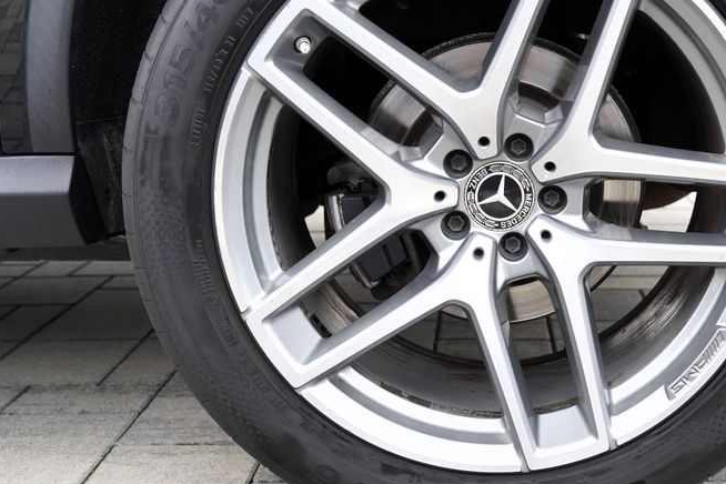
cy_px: 219
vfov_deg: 28.6
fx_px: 948
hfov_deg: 40.9
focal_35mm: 47
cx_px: 531
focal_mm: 30
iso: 100
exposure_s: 1/60
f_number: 4
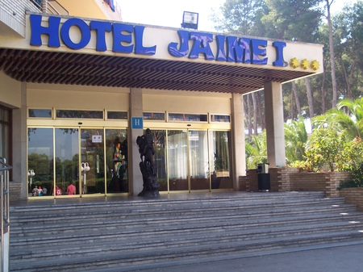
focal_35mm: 51
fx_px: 535
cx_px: 182
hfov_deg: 37.5
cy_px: 136
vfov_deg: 28.5
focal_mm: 10.7
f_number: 3.4
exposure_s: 1/350
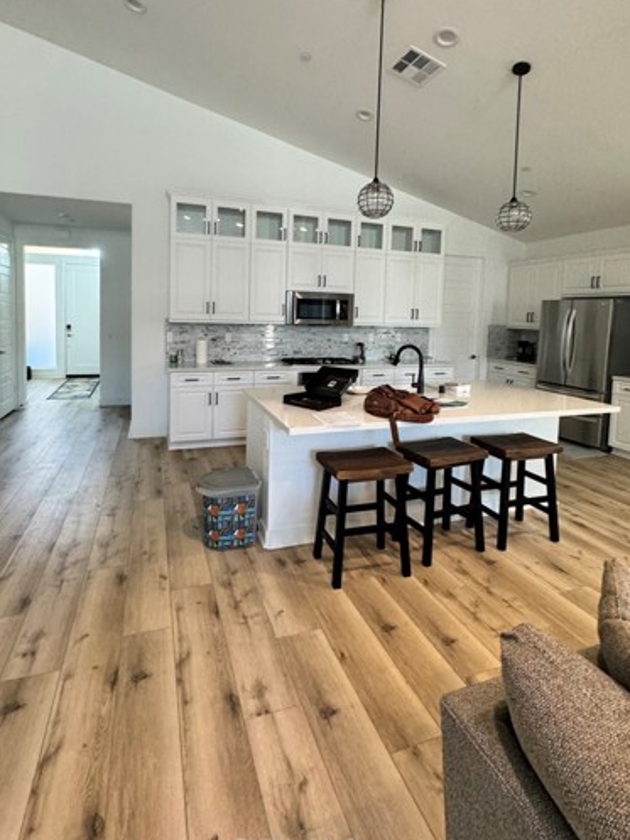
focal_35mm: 18
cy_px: 339
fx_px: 437
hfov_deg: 71.5
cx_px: 296
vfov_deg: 86.8
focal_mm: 2.22
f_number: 2.2
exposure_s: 1/60
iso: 250
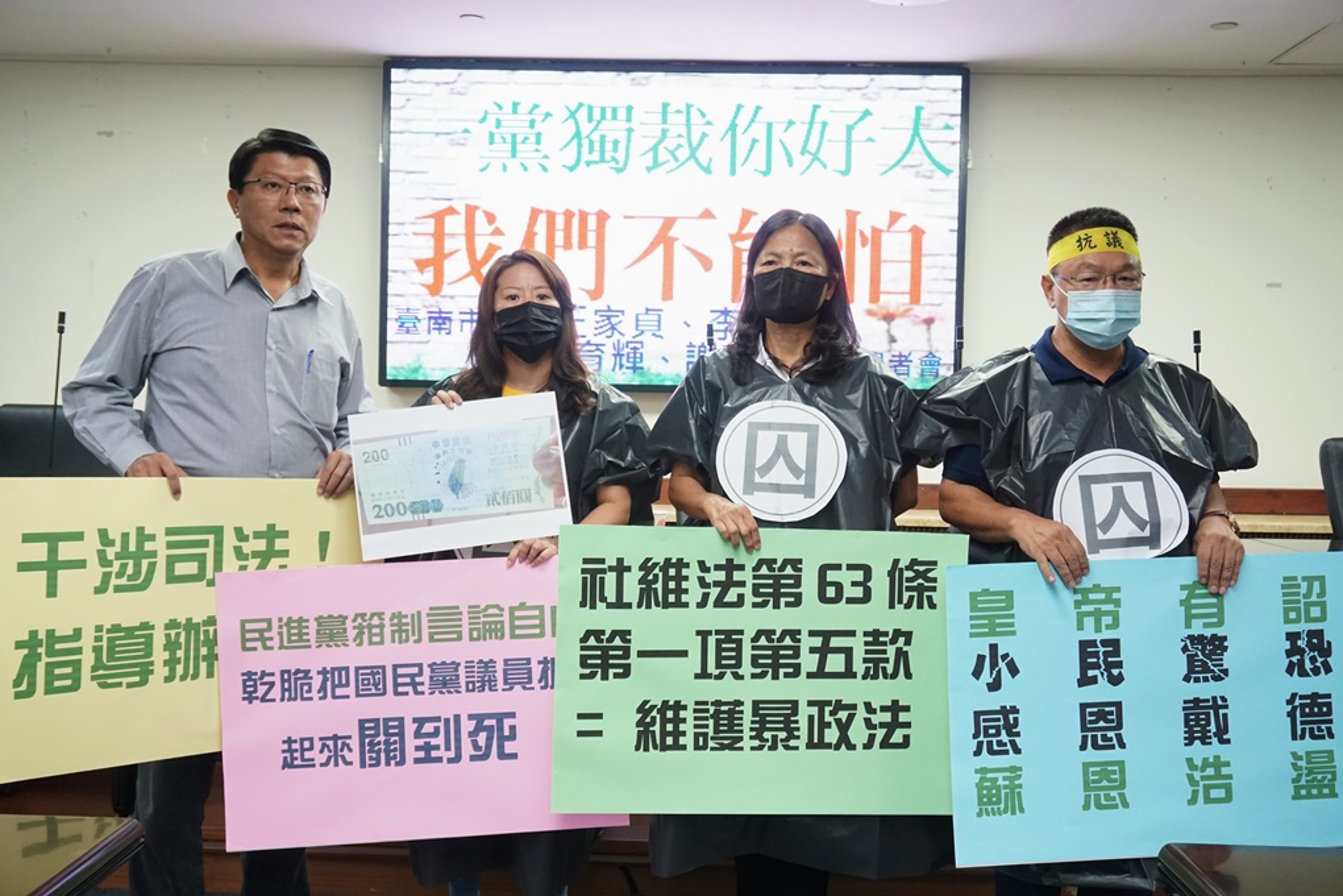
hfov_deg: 51.3
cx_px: 672
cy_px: 448
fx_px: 1399
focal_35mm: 38
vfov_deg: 35.5
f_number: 5
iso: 1250
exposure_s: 1/100
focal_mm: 25
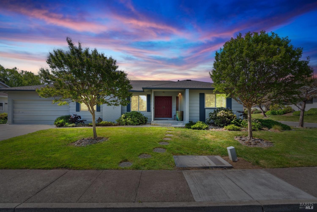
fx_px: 141
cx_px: 158
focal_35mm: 16
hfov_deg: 96.7
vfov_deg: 73.7
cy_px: 106
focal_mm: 16
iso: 200
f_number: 9.5
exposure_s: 1/90
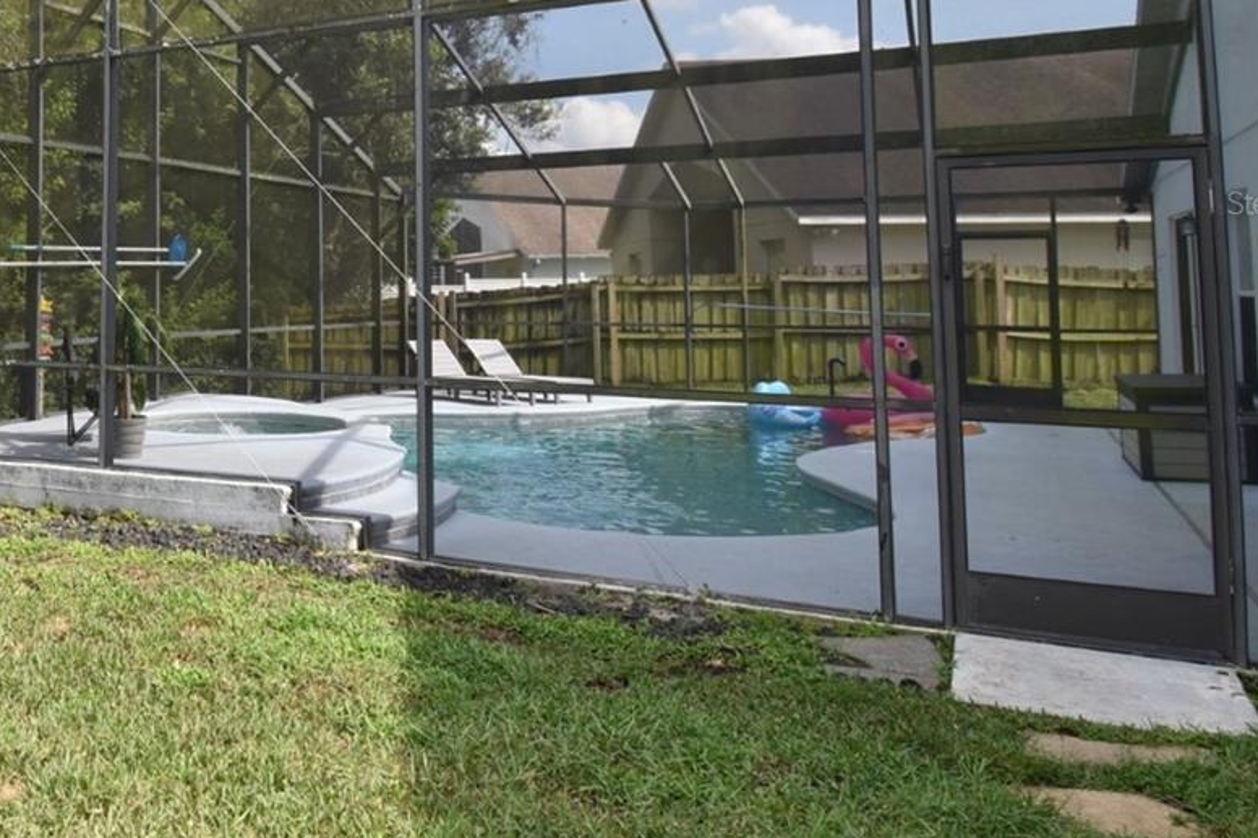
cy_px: 203
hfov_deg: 48.5
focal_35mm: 34
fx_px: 1189
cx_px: 75
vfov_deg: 37.8
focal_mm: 11
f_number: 8
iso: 200
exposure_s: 1/250
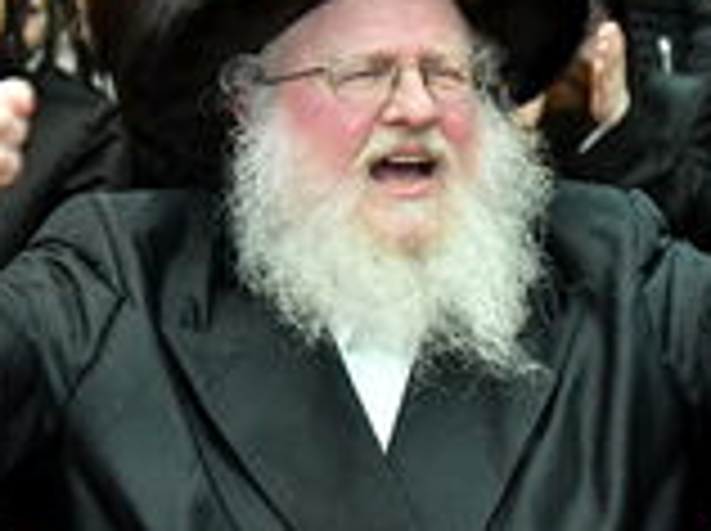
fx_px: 2399
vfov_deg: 12.6
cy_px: 176
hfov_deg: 16.8
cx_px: 446
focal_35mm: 117
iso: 2500
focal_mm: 48
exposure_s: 1/250
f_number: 5.6
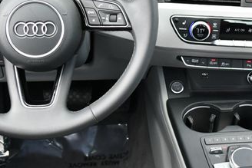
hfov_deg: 25.9
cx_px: 148
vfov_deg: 17.3
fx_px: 546
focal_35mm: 78
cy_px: 26
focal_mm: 20
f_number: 3.8
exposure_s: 1/250
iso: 500
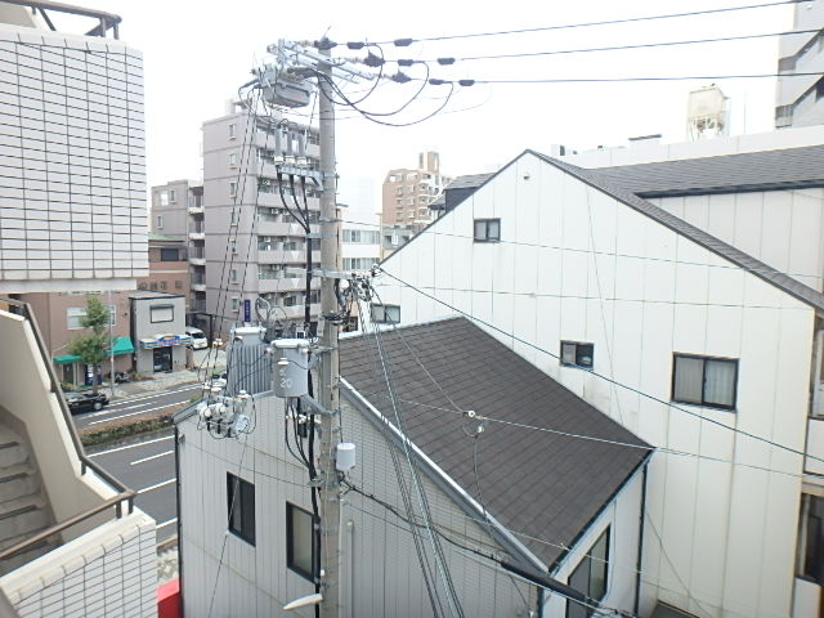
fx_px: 500
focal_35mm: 21
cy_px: 309
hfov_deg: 79.0
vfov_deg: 63.4
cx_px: 412
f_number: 3.5
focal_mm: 3.7
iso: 125
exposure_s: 1/320
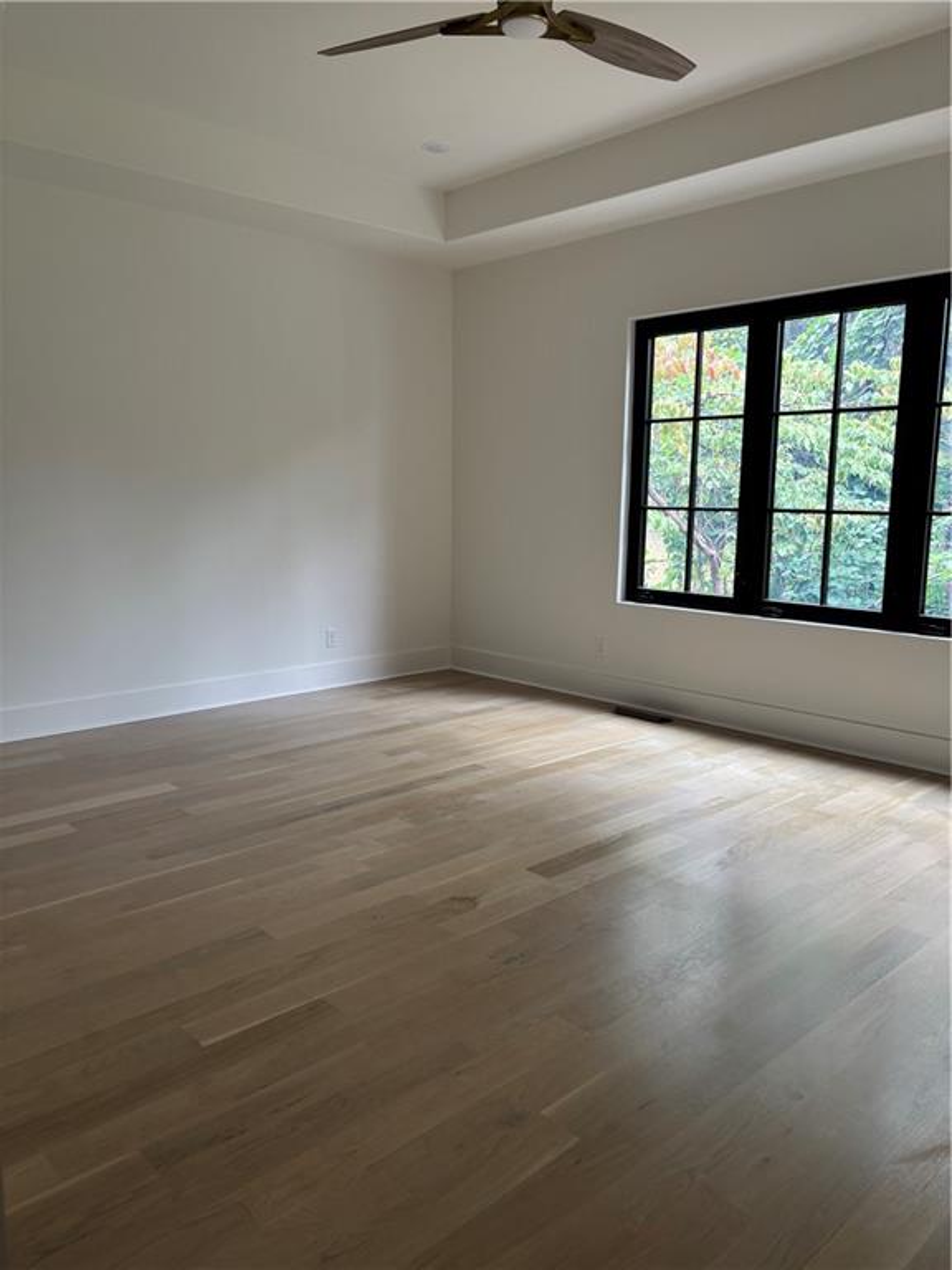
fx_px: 953
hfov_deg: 53.1
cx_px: 476
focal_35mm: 26
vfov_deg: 67.3
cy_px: 635
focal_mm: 5.96
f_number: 1.6
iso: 80
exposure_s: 1/60
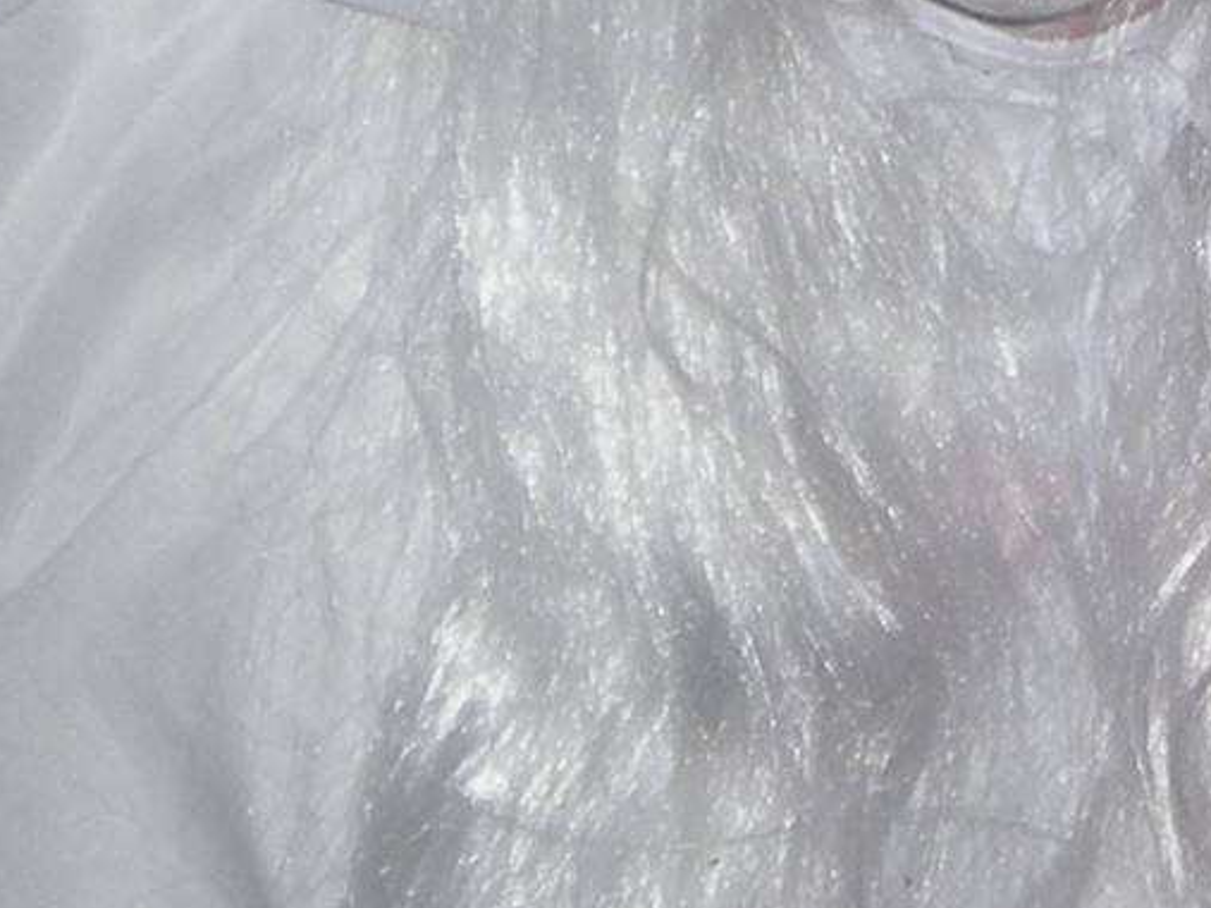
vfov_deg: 6.9
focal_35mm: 211
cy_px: -545
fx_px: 7380
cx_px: 1338
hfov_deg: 9.3
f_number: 3.2
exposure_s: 1/60
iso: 50
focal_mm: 6.3
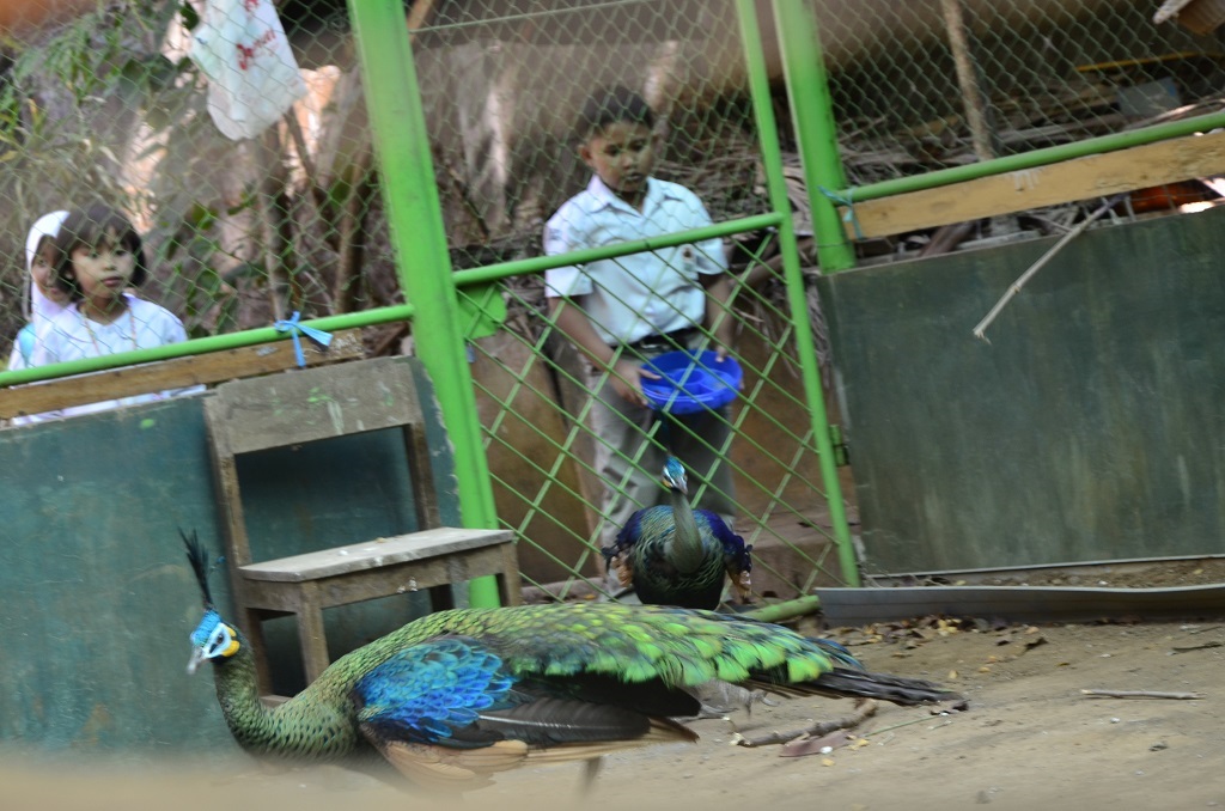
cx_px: 612
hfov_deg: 19.5
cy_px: 406
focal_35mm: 105
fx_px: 3565
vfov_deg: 13.0
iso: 200
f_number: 8
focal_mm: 70
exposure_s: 1/45
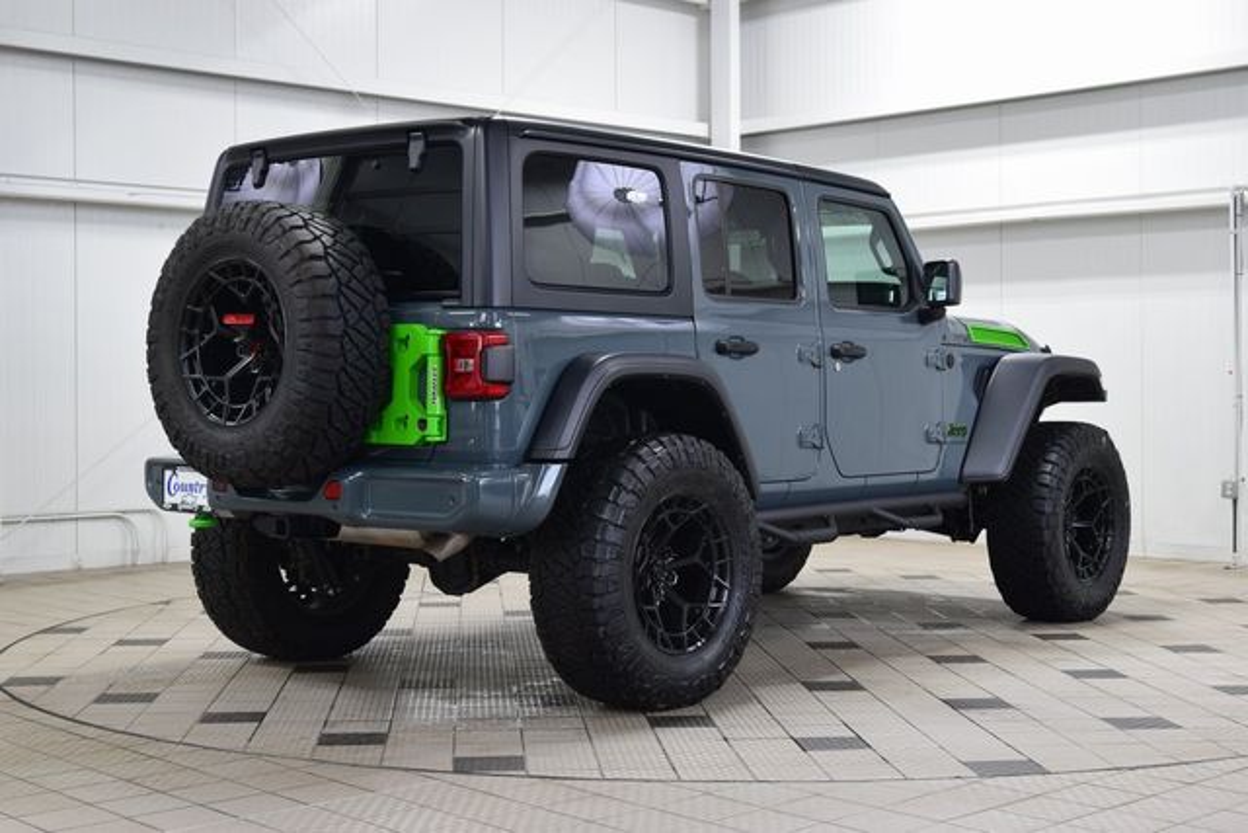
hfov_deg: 37.8
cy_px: 416
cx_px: 624
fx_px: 1820
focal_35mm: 52
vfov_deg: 25.8
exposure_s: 1/15
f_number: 6.3
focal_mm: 35
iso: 500
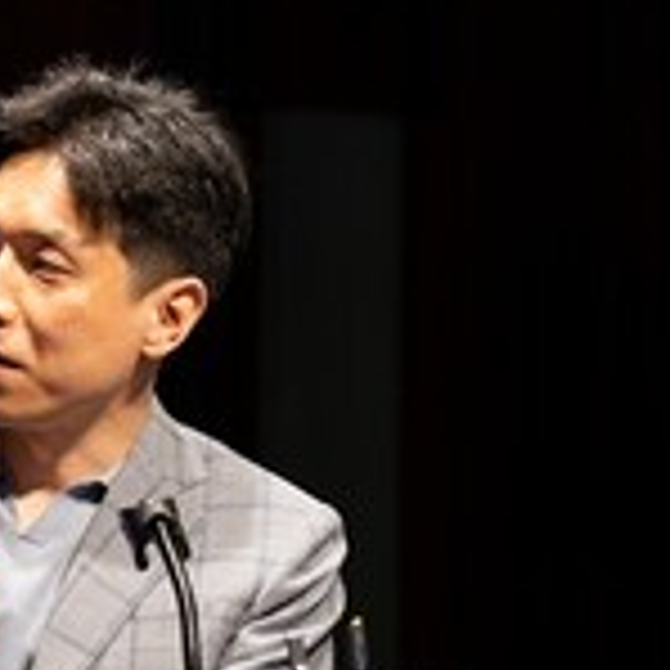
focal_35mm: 537
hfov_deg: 3.3
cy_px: 481
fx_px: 11759
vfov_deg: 3.3
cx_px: -364
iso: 800
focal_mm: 157
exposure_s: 1/160
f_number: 2.8
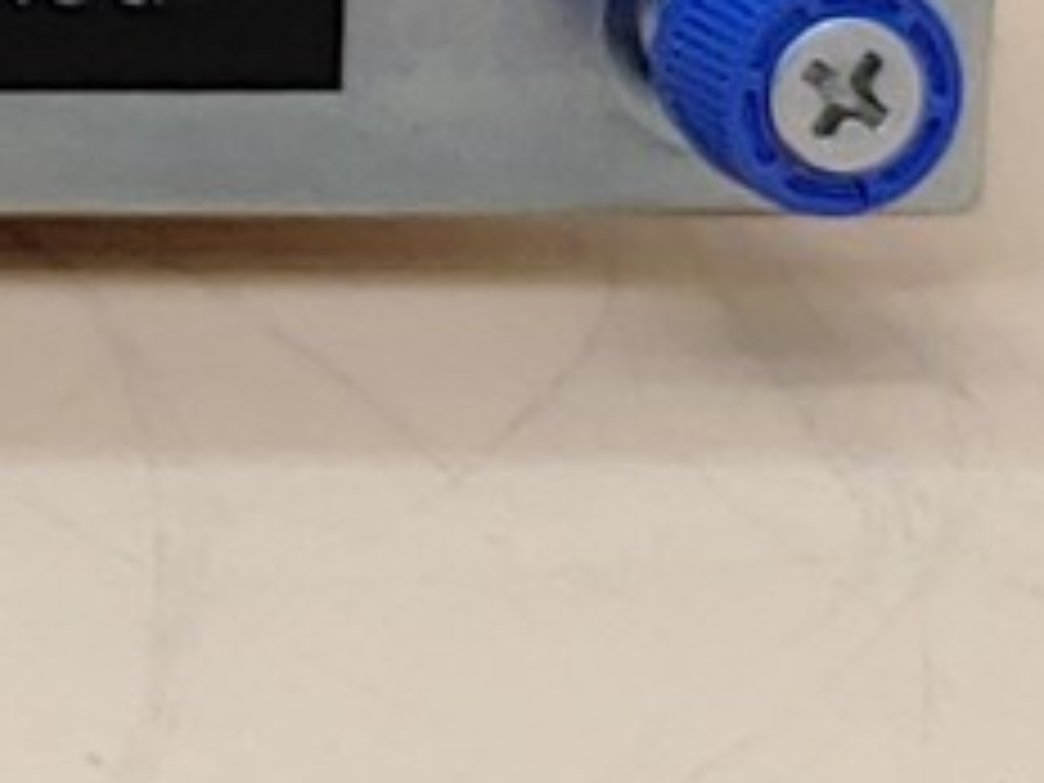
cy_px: -909
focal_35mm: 273
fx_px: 8234
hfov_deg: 6.7
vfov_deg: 5.3
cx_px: -1886
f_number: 1.8
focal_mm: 4.36
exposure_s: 1/120
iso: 50
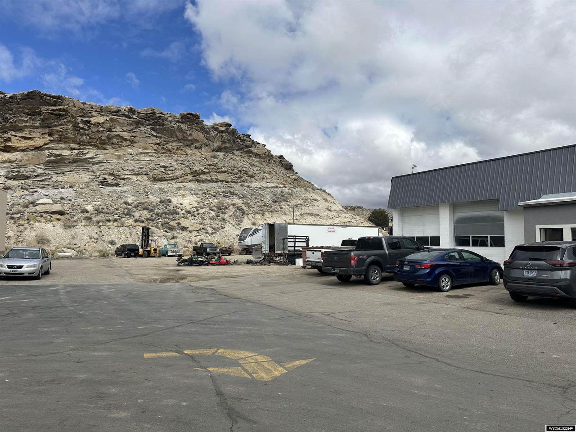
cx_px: 288
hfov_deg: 71.6
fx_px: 399
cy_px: 216
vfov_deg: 56.8
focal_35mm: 24
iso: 80
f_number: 1.78
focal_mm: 6.86
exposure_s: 1/6623
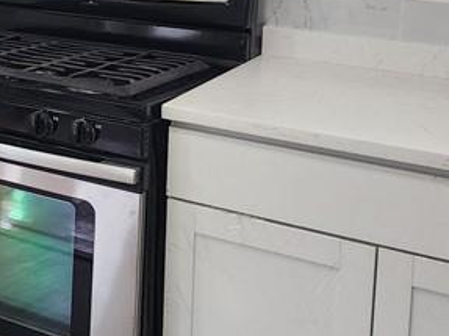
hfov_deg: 19.9
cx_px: -264
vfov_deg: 17.4
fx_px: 1063
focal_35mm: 82
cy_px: -22
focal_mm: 6.4
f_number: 1.8
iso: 200
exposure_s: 1/120
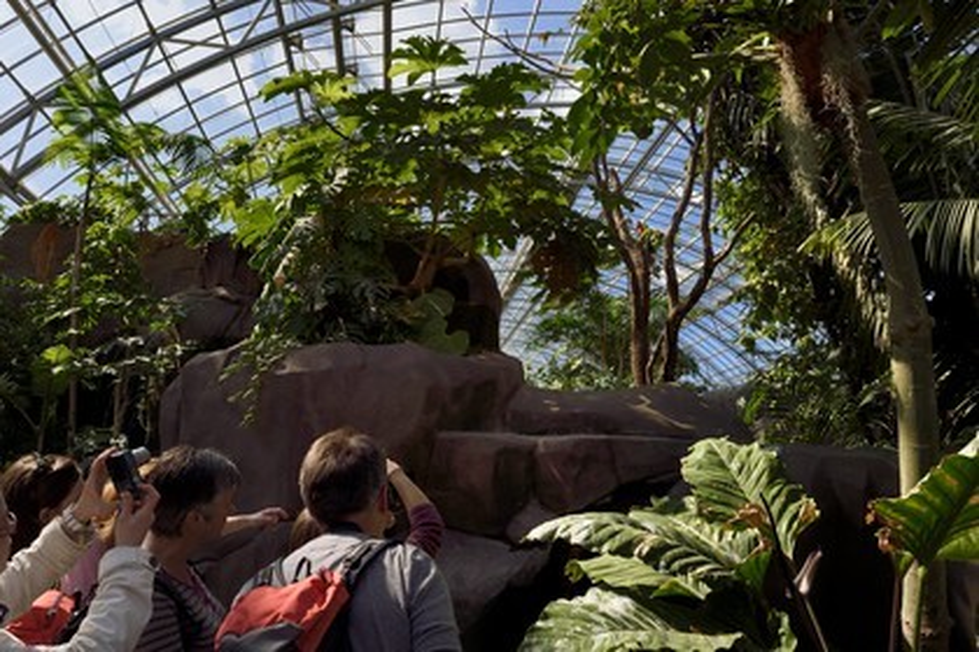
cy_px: 326
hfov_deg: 73.7
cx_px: 490
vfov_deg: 53.1
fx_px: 653
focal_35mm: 24
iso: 400
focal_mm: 24
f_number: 14
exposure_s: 1/125
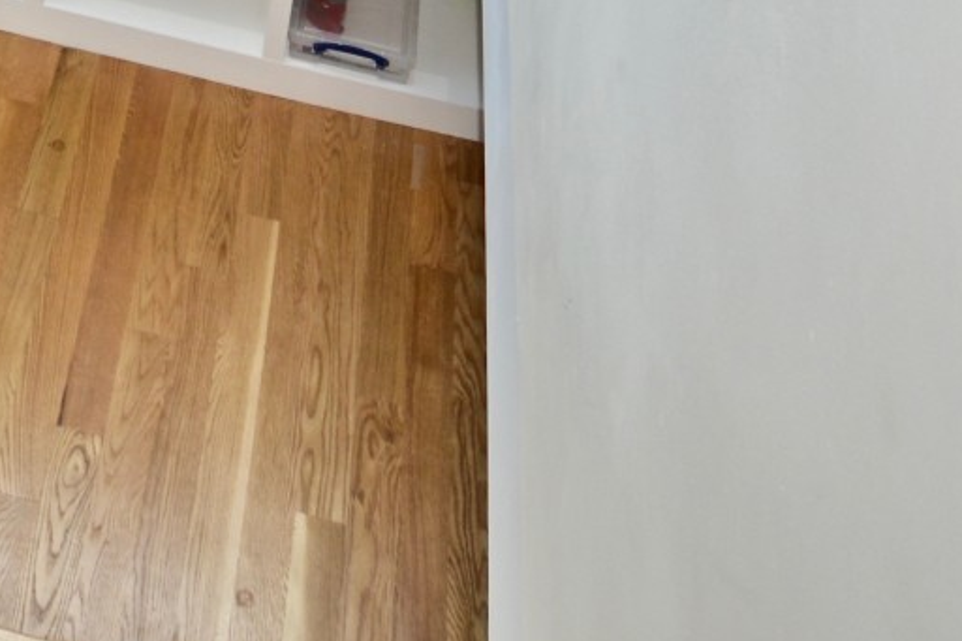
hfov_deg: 31.2
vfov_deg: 17.3
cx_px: 21
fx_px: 1603
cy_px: -588
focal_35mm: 60
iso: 110
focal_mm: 10
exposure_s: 1/125
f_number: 4
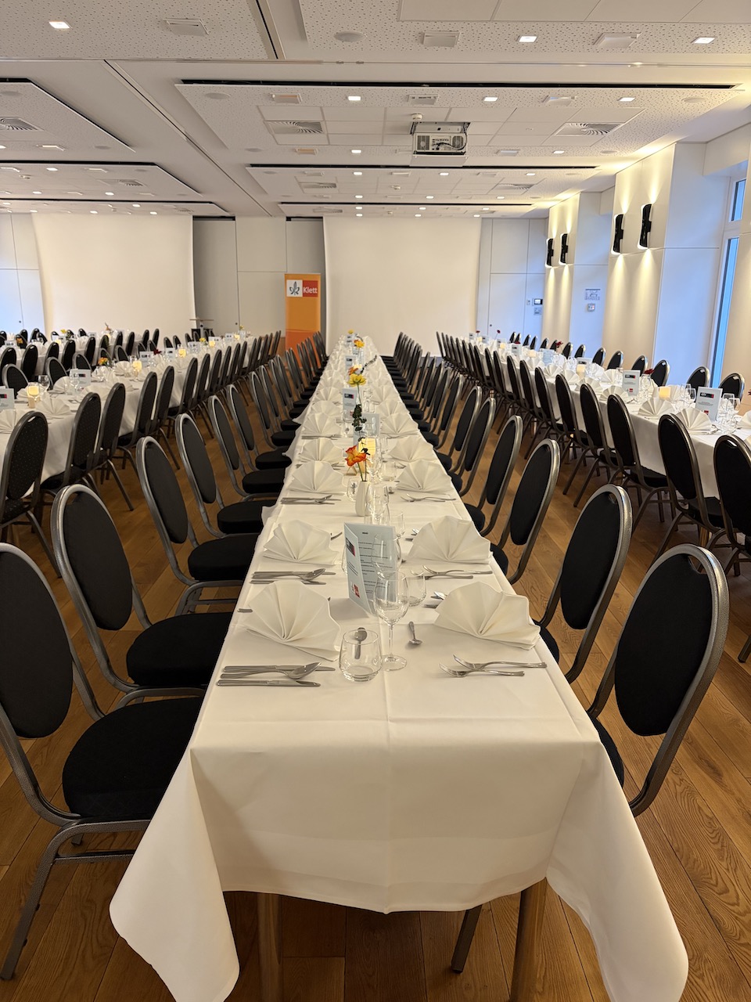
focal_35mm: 26
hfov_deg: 53.1
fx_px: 752
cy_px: 501
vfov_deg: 67.3
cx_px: 376
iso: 250
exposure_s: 1/49
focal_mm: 5.96
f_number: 1.6
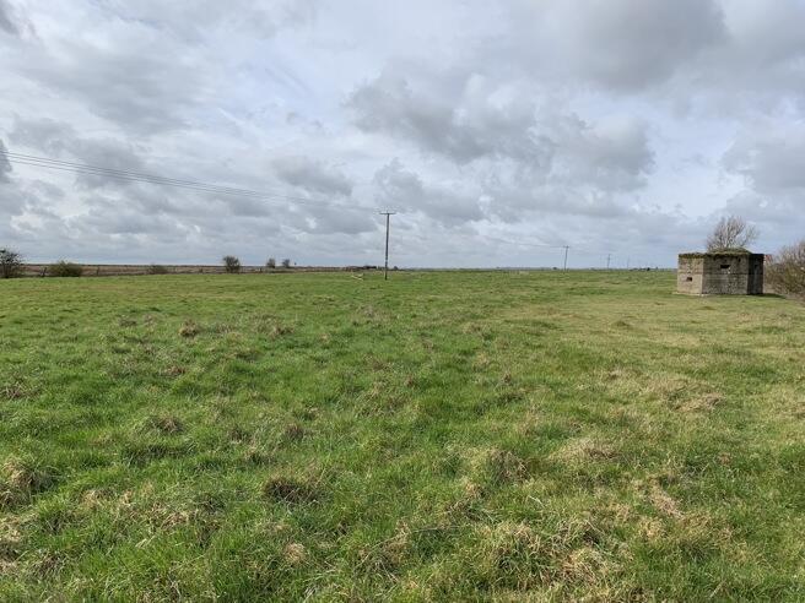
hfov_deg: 67.3
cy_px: 302
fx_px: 605
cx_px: 402
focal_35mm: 26
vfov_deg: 53.1
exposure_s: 1/1689
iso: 25
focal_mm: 4.25
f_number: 1.8
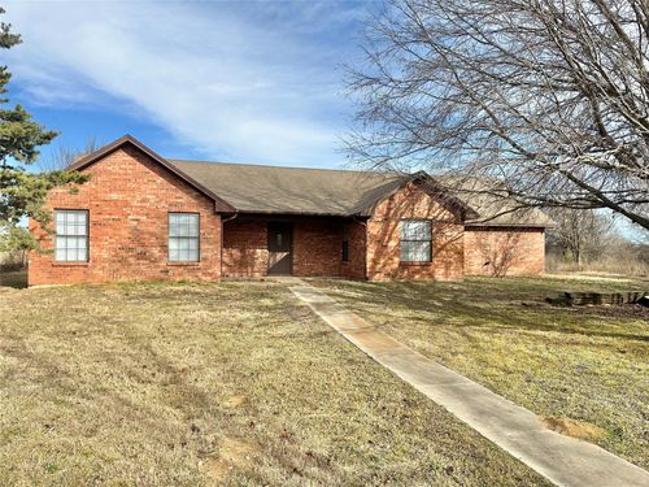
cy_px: 244
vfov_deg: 56.8
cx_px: 324
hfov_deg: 71.6
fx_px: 450
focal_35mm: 24
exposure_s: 1/3597
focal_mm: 6.86
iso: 80
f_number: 1.78
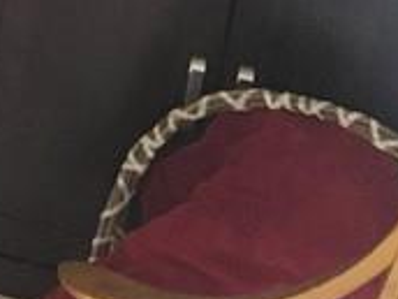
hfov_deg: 10.0
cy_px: -355
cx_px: -553
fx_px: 1989
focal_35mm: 173
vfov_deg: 8.1
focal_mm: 4.15
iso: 200
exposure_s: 1/30
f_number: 2.2
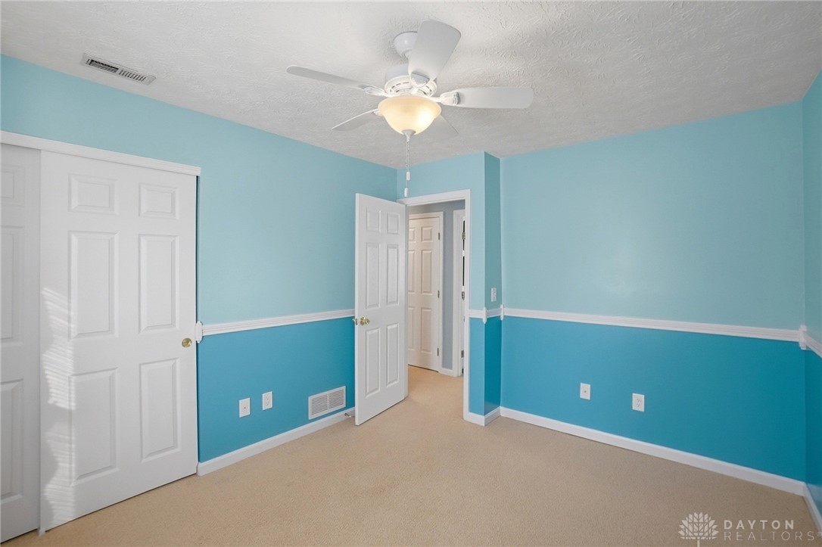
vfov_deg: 77.3
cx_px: 411
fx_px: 342
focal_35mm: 15
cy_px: 274
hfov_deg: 100.4
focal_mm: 10
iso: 100
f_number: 4
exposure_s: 1/320
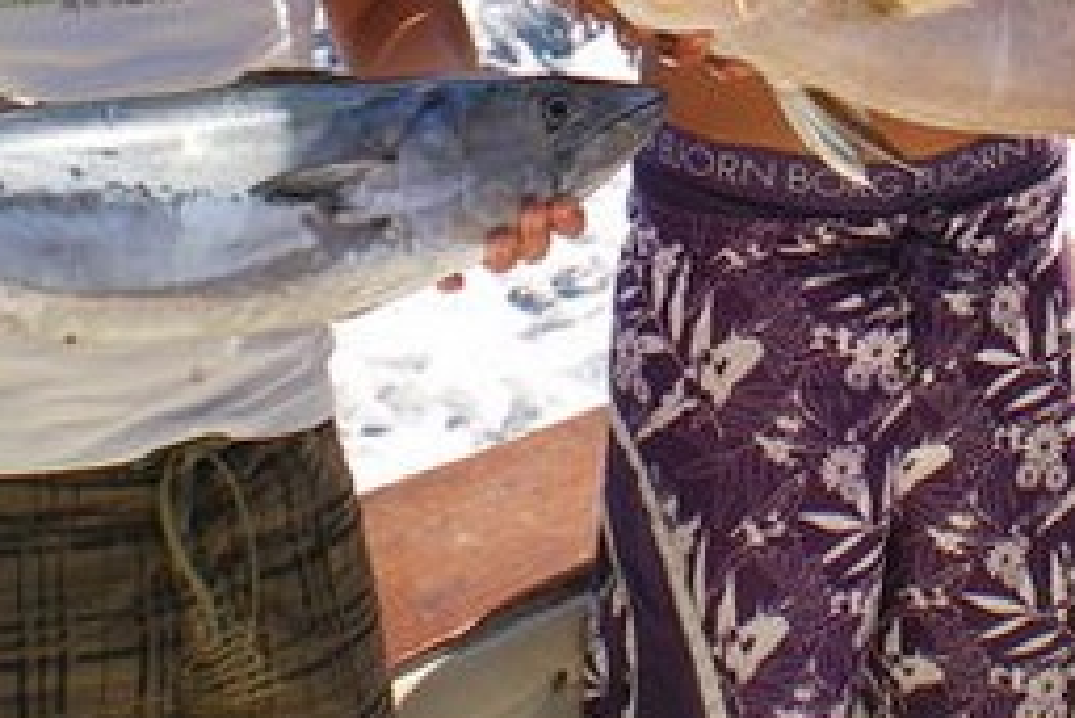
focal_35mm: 92
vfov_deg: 14.4
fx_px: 2749
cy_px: -176
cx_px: 983
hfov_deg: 21.6
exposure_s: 1/400
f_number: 4.6
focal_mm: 6.3
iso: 50
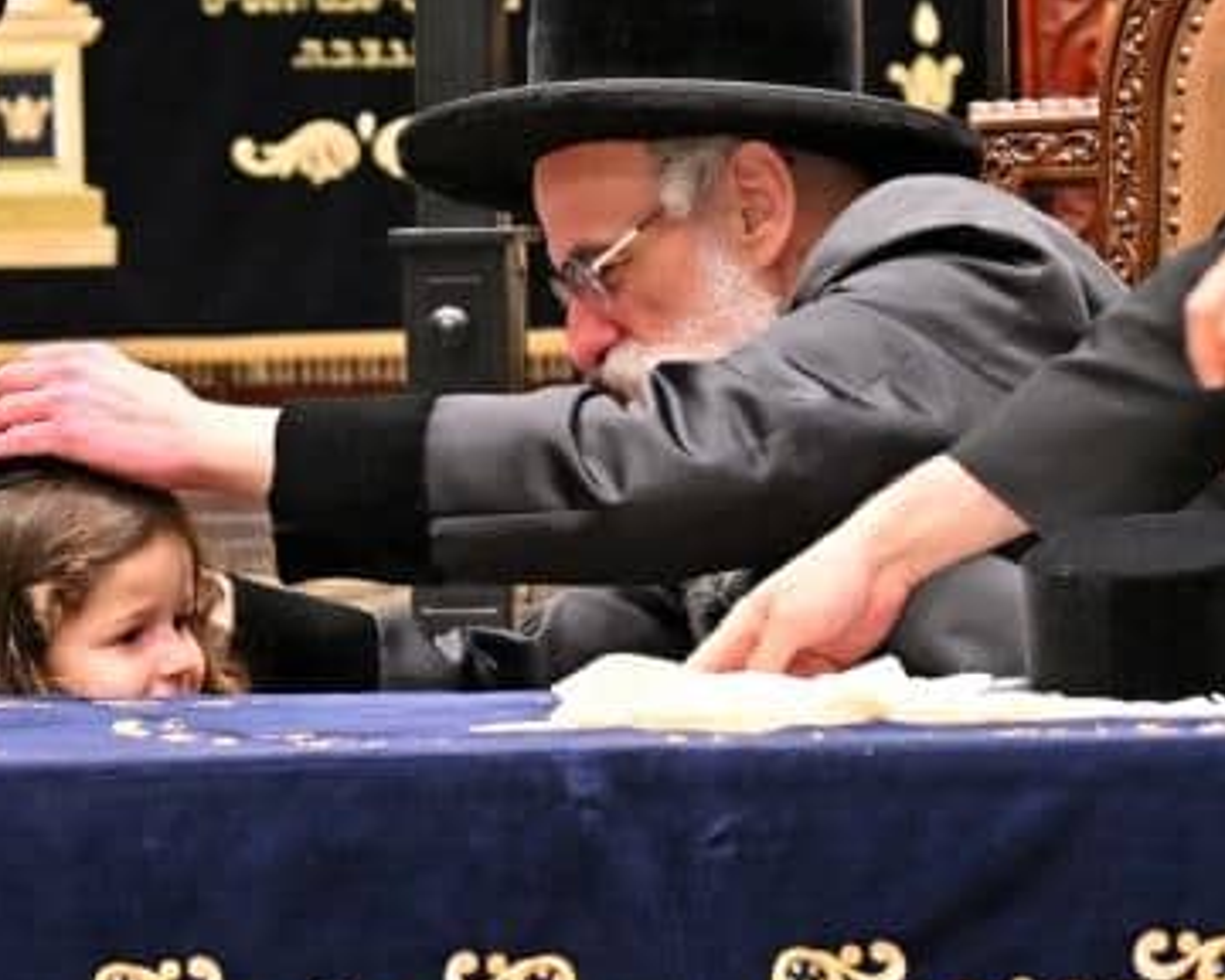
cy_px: 447
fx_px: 11022
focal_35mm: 304
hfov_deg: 6.4
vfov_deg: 5.1
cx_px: 415
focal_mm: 76
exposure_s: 1/160
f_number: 4
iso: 500
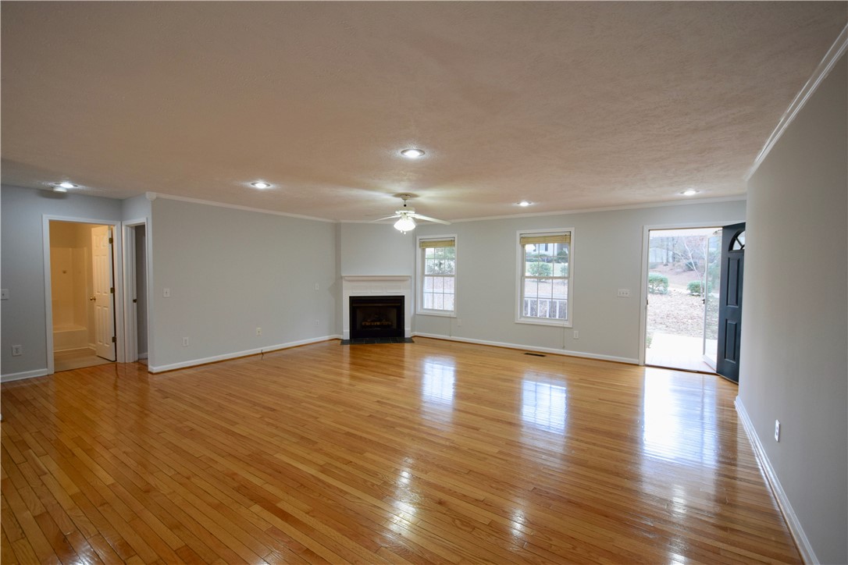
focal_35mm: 15
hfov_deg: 100.4
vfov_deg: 77.3
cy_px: 282
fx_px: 353
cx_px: 424
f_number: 4.5
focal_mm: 10
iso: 400
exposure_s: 1/80
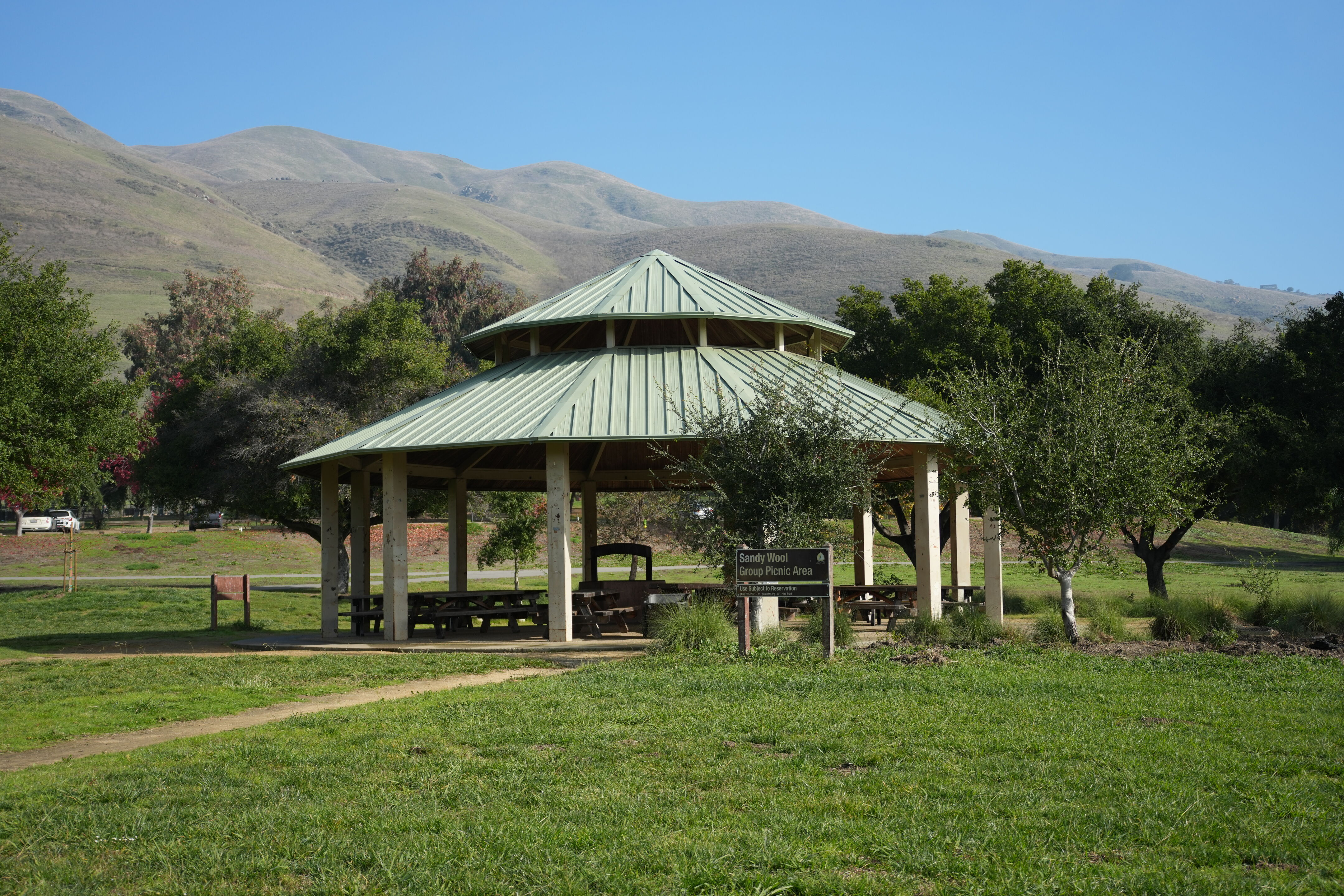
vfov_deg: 29.2
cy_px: 448
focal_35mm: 46
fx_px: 1717
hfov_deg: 42.7
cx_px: 672
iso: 250
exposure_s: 1/1250
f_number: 5
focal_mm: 46
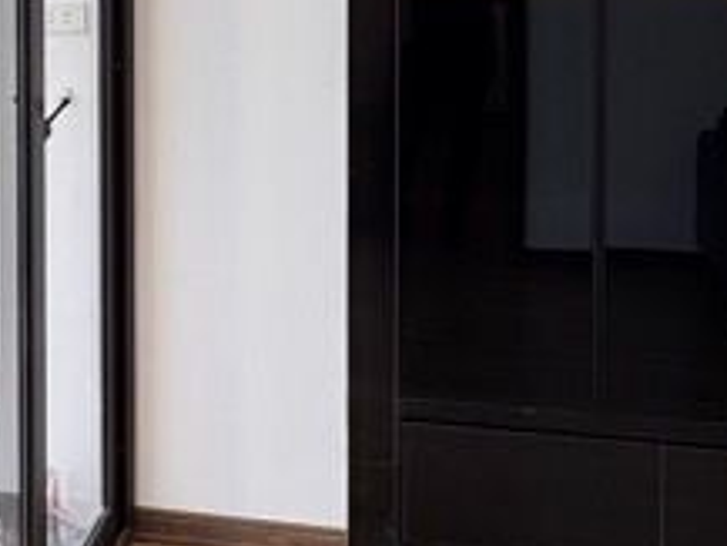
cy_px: -30
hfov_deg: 28.3
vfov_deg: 21.3
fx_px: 1387
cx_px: 80
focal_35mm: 66
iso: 50
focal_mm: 2.22
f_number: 2.2
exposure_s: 1/100
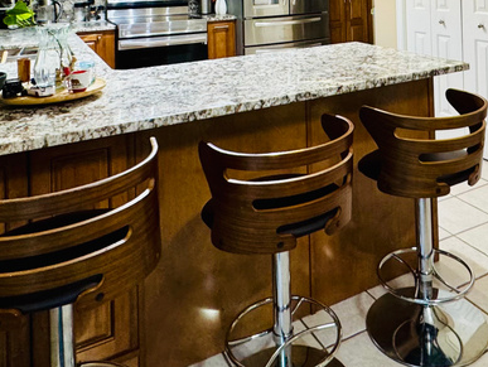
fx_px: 522
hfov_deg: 49.3
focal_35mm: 37
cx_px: 322
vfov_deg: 33.3
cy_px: -45
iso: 200
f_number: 2.2
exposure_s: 1/60
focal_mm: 2.22
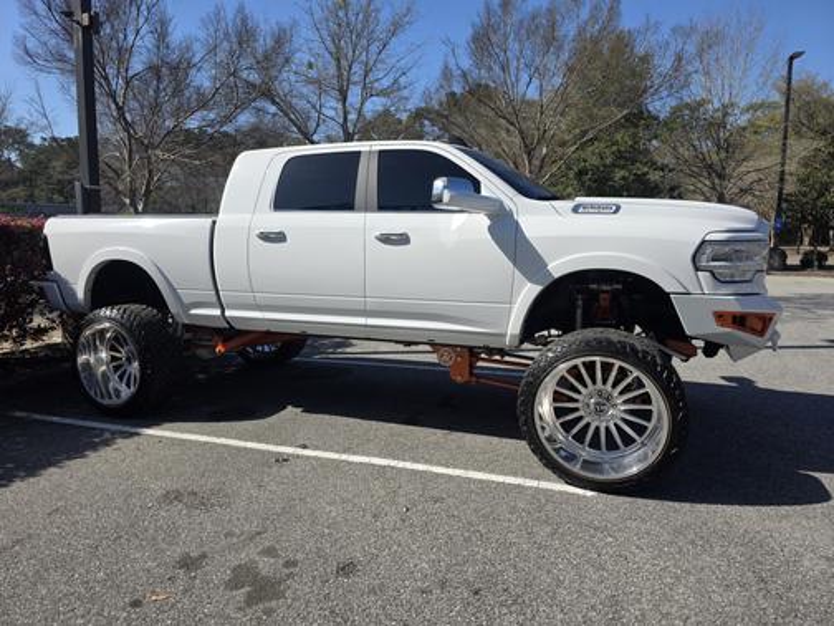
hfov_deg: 73.9
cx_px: 417
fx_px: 554
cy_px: 313
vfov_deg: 58.9
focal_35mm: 23
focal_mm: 6.3
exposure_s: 1/5296
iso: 80
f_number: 1.7
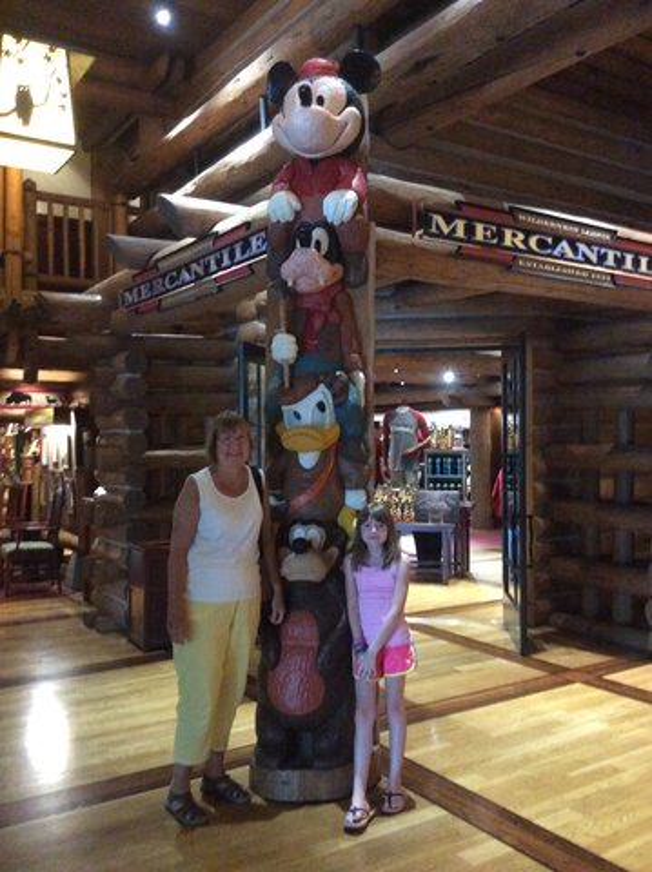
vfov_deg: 56.9
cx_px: 326
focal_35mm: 32
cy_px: 436
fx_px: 805
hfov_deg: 44.1
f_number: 2.4
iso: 400
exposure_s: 1/15
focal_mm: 3.3
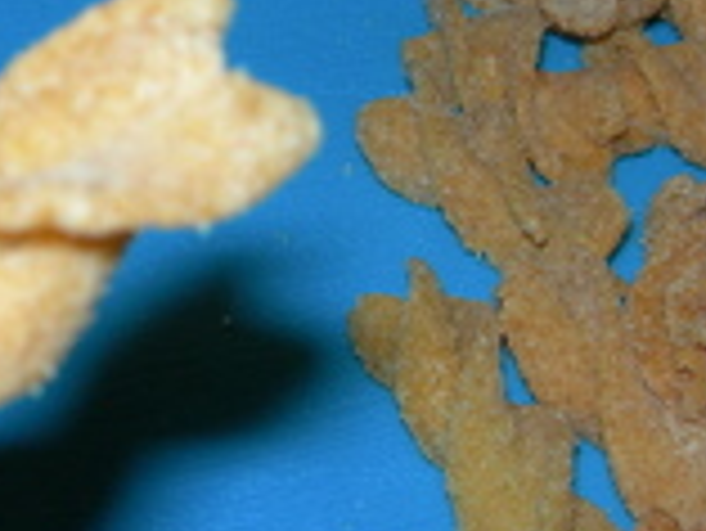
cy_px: 142
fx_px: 2470
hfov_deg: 16.2
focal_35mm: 121
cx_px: 229
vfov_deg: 12.2
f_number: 4.8
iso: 50
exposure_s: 1/60.1
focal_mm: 7.8
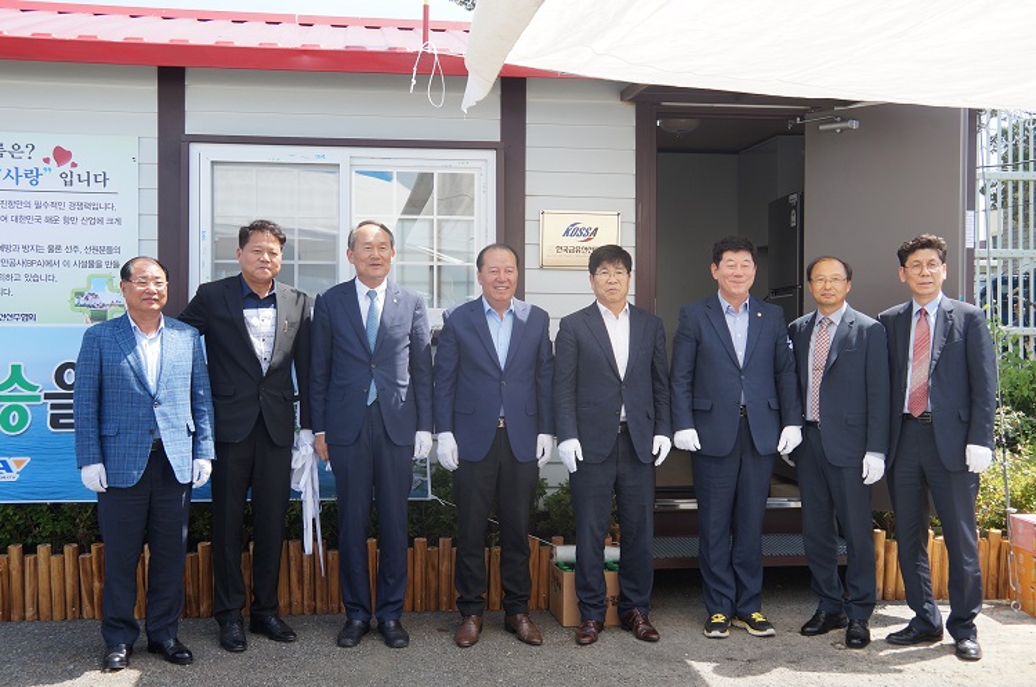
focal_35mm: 40
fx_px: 1163
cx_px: 518
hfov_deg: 48.0
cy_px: 344
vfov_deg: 32.9
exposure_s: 1/320
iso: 200
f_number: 5.6
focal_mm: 27
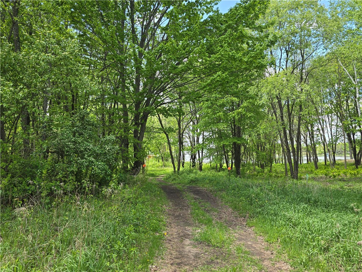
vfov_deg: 58.9
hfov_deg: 73.9
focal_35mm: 23
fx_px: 241
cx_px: 181
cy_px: 136
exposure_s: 1/180
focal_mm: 6.3
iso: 16
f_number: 1.7
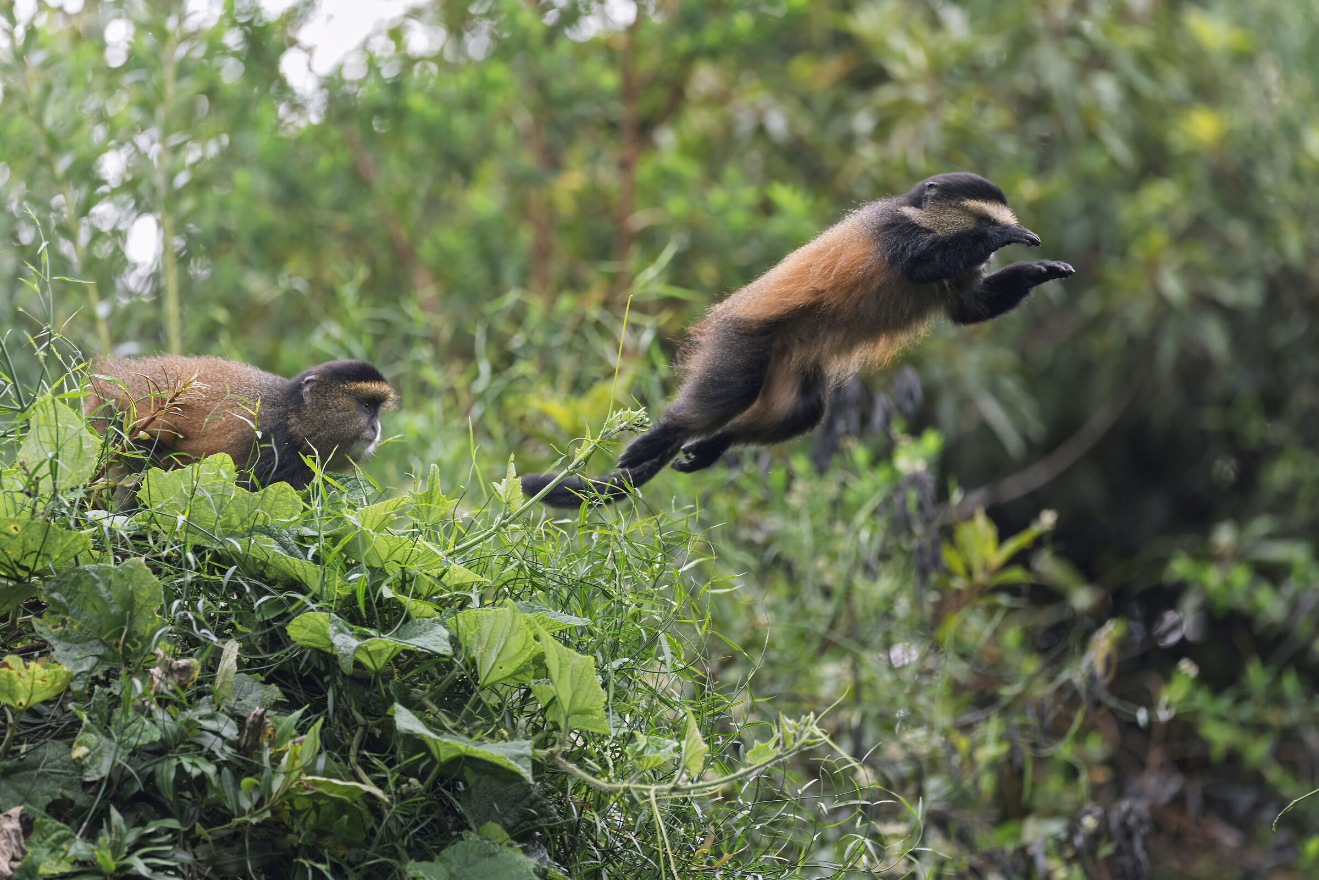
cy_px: 440
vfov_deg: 2.7
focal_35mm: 500
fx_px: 18318
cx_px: 660
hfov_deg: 4.1
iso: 3600
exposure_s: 1/1250
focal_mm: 500
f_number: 4
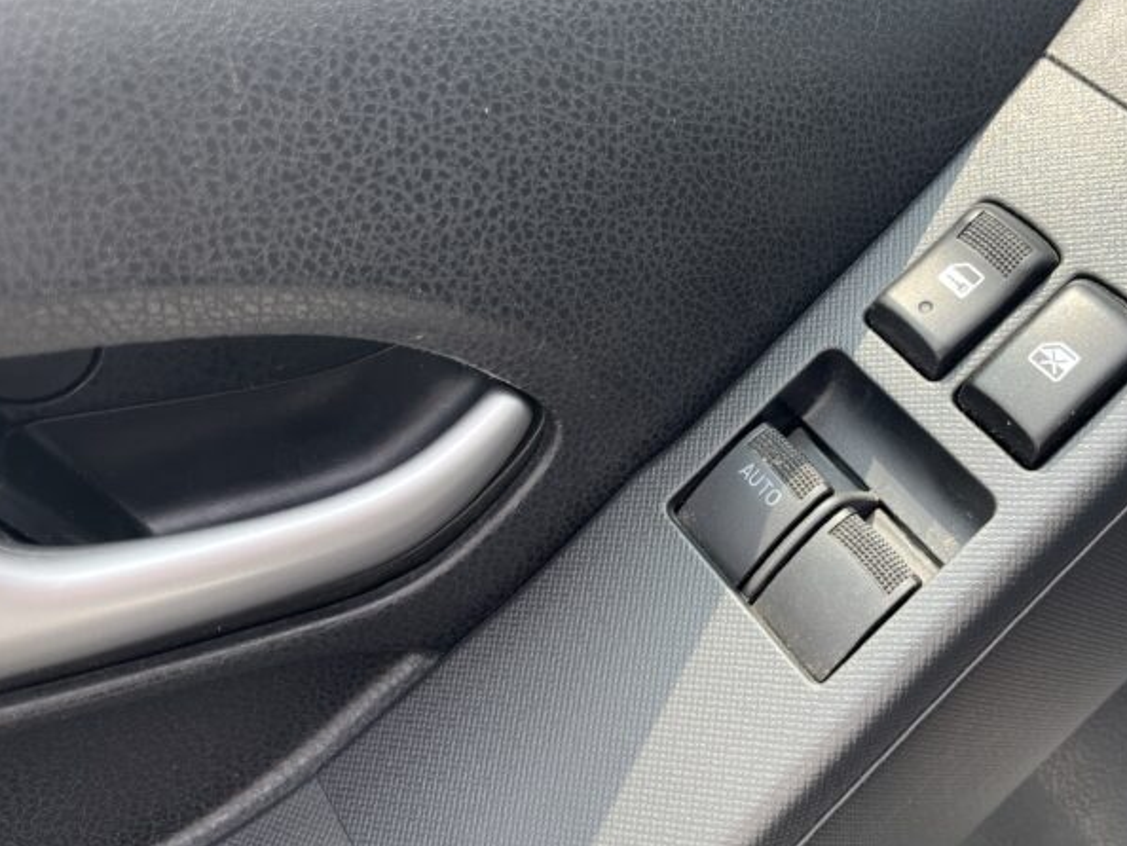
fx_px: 1140
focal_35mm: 35
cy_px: 357
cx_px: 742
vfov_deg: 40.6
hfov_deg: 51.7
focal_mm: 5.1
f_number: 1.6
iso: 50
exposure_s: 1/534
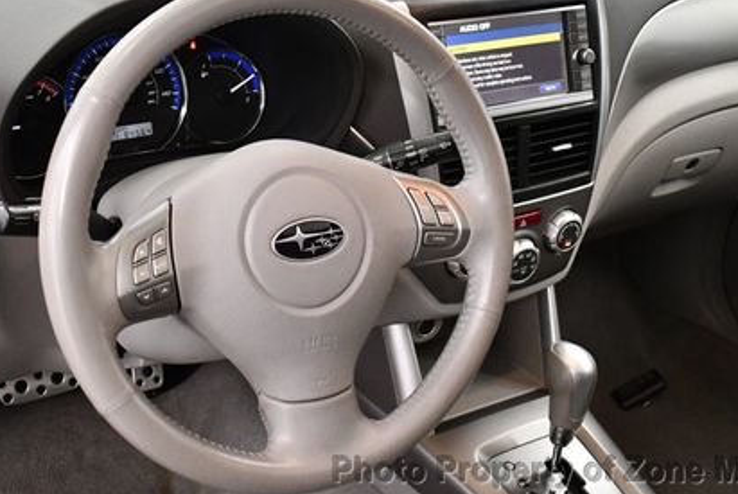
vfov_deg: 24.0
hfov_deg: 35.5
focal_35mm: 56
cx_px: 311
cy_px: 120
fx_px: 1149
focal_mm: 18
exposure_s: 1/125
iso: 2500
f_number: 3.5
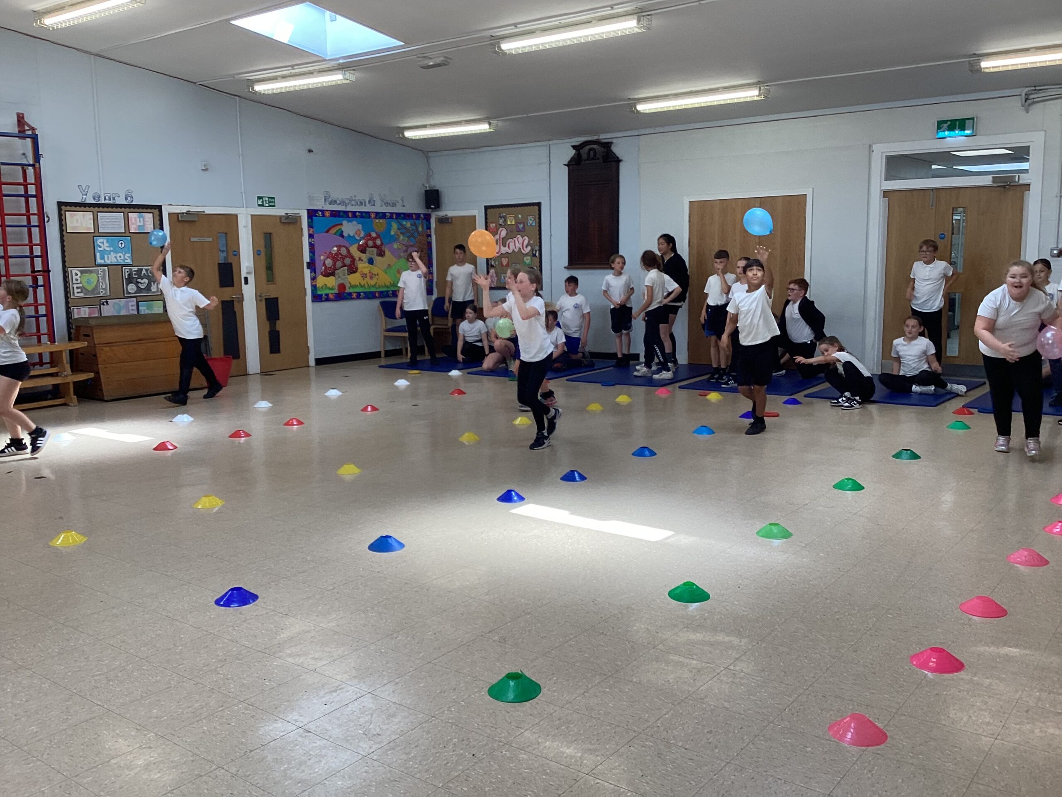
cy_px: 398
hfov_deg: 58.4
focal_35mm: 31
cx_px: 531
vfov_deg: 45.4
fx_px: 951
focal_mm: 3.3
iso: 40
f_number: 2.4
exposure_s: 1/100
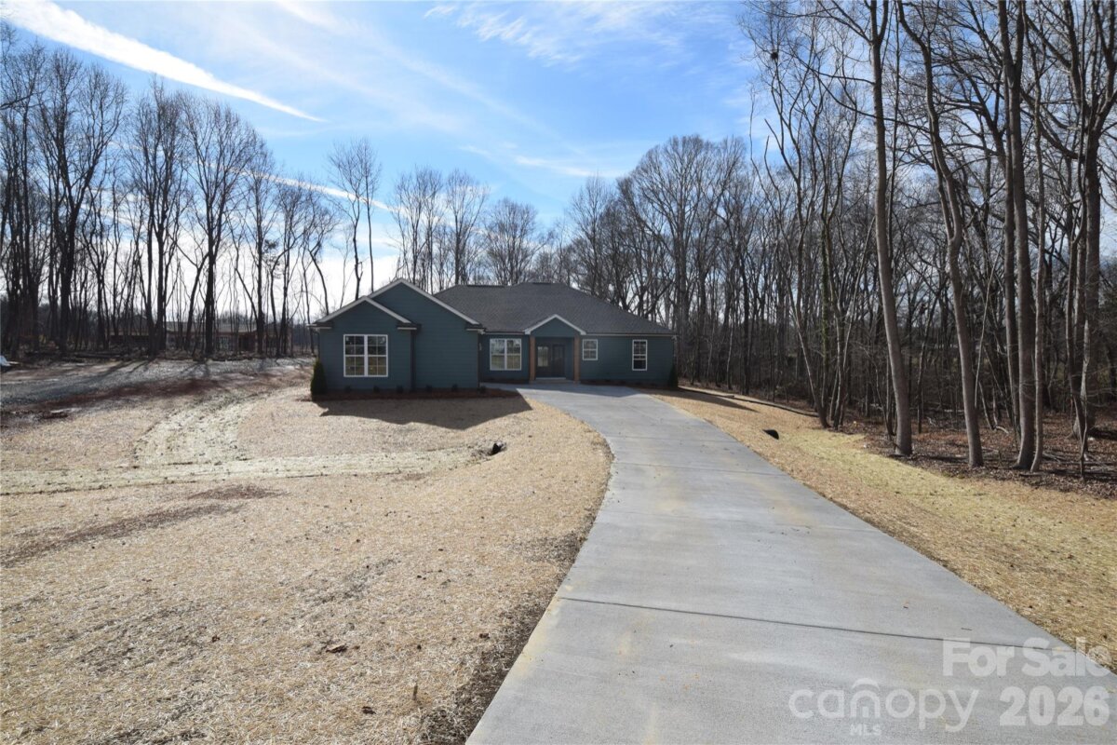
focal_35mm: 16
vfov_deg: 72.1
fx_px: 512
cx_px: 558
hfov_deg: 95.0
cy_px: 372
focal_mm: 11
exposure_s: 1/400
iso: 200
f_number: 10
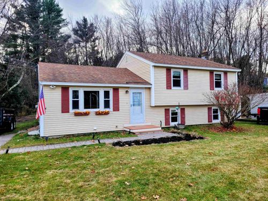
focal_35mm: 26
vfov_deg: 53.1
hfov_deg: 67.3
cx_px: 134
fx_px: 201
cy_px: 100
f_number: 1.8
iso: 40
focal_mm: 5.4
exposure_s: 1/377
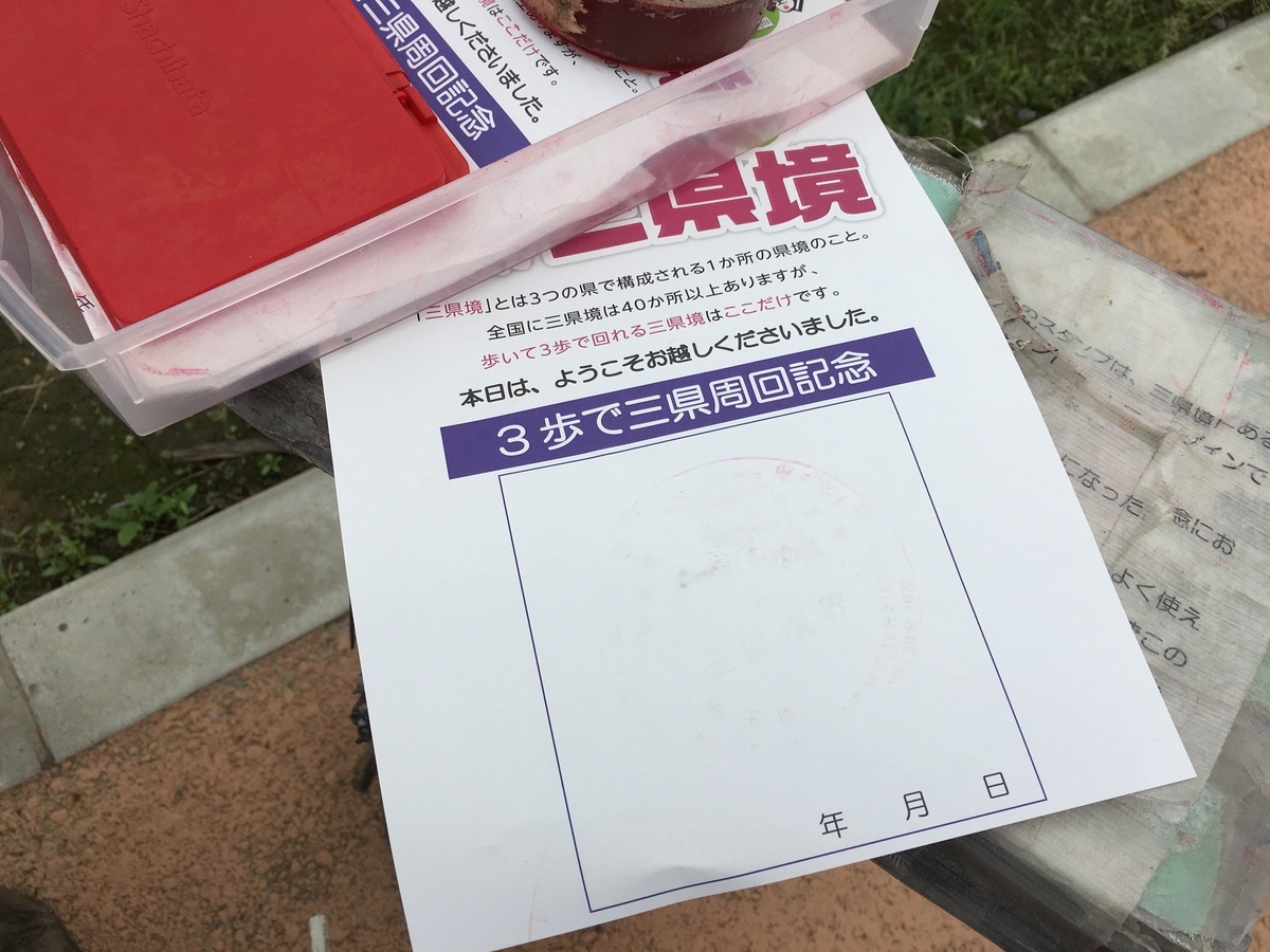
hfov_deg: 61.7
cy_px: 476
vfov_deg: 48.2
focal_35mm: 29
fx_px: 1064
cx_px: 635
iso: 25
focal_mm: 4.15
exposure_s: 1/1202
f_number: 2.2
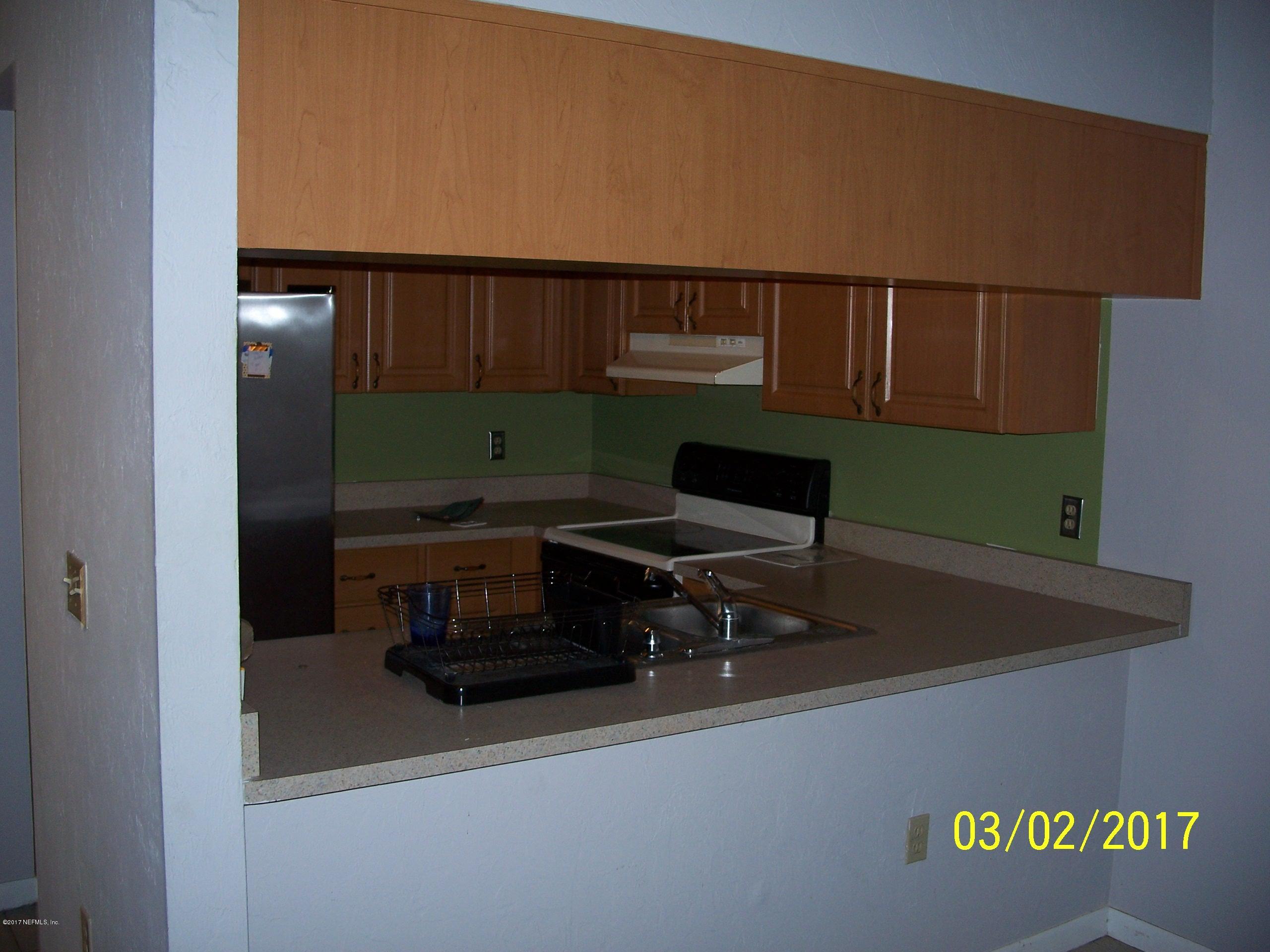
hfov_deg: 50.1
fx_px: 1357
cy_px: 476
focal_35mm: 37
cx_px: 635
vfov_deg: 38.7
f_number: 2.8
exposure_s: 1/60
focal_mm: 7.8
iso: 125
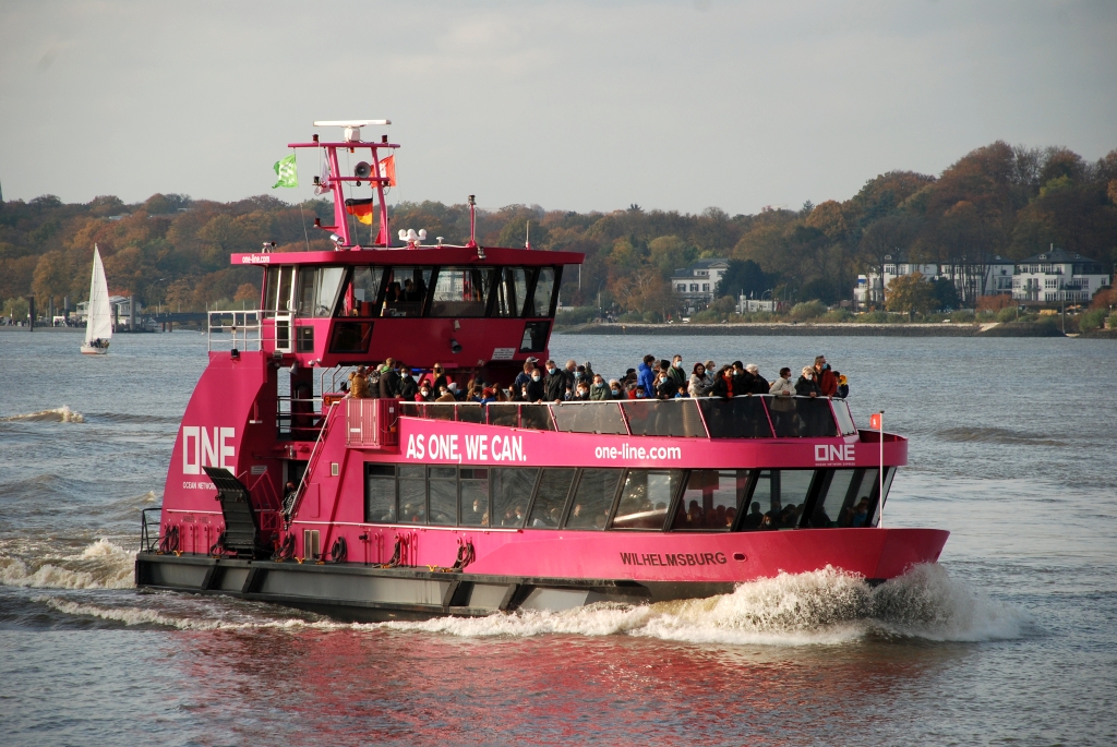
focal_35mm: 202
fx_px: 6289
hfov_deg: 10.1
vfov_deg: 6.8
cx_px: 558
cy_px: 374
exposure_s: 1/500
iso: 250
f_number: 5.6
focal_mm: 135
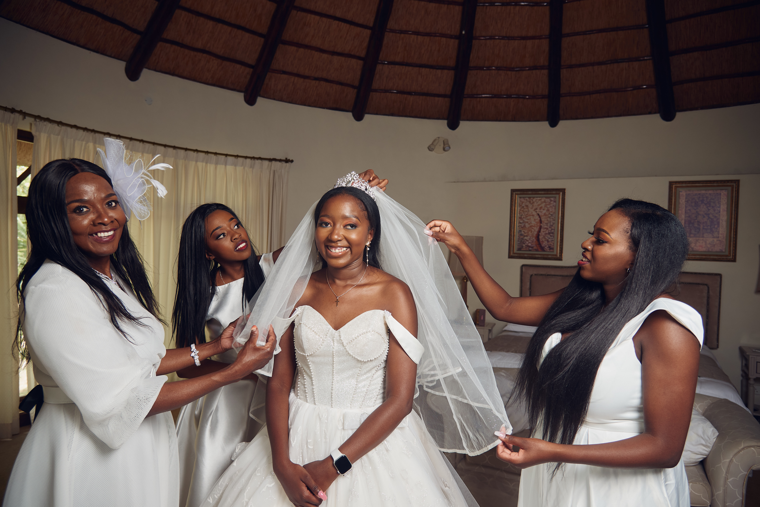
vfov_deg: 53.2
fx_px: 507
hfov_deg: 73.7
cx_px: 380
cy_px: 254
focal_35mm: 24
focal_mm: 24
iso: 500
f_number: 4
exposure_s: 1/160
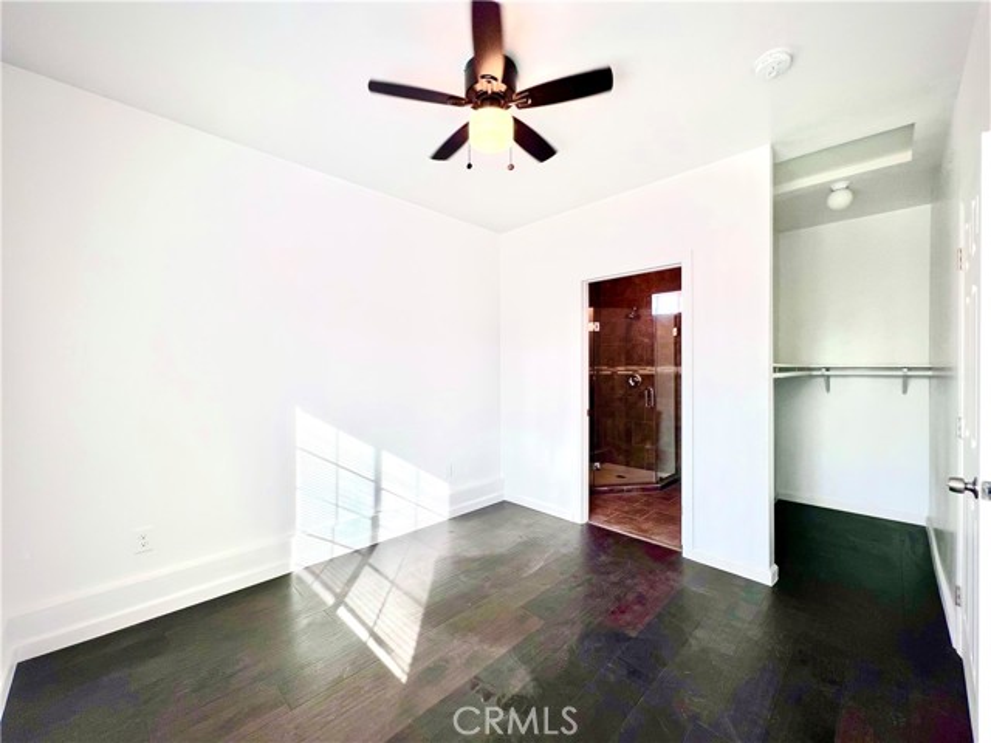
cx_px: 496
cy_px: 372
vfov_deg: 89.9
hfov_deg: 106.2
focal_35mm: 13
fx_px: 372
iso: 32
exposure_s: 1/120
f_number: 1.8
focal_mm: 1.57
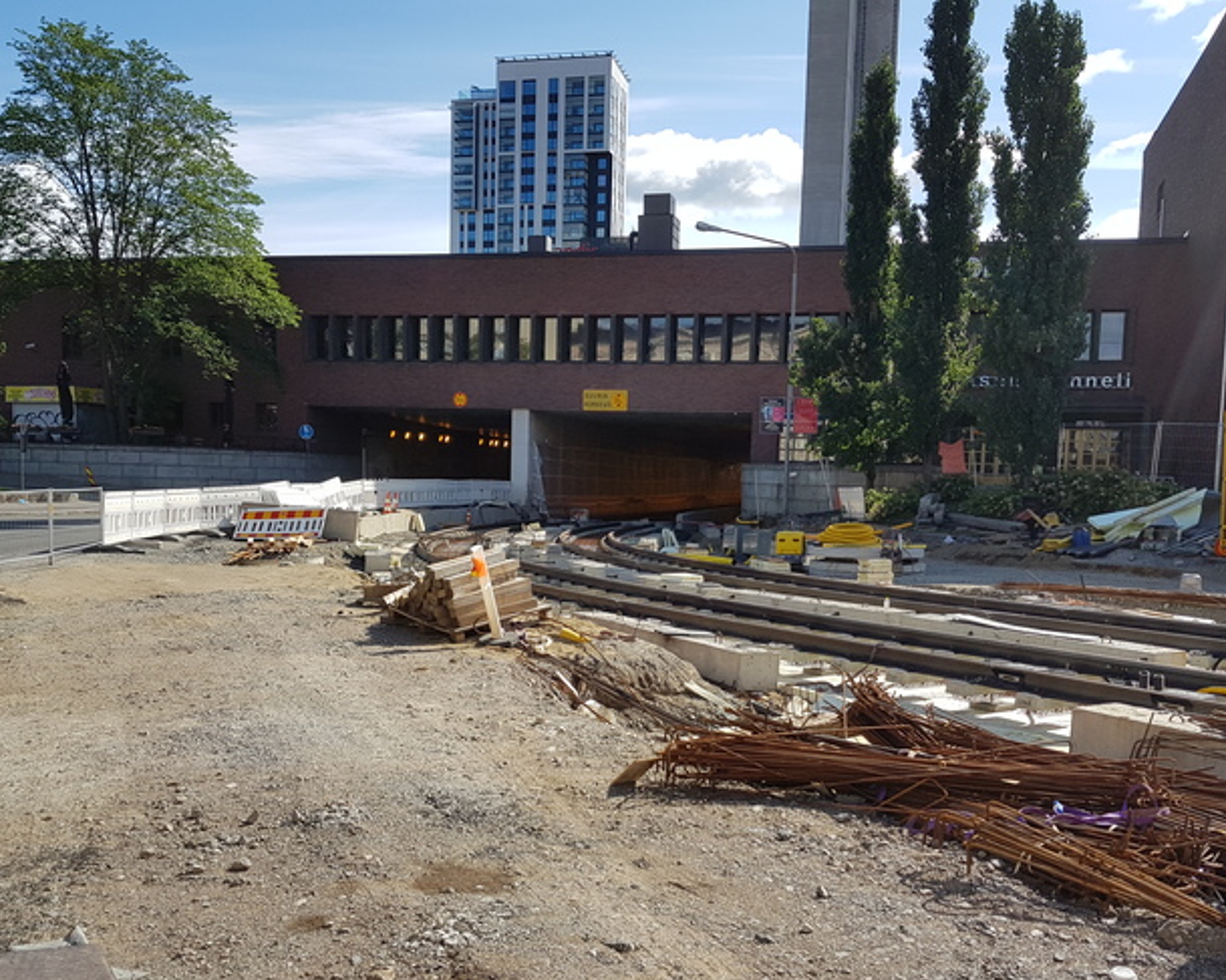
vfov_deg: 44.3
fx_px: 1197
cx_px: 636
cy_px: 586
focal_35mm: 33
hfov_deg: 54.2
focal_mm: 4.2
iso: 40
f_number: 1.7
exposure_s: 1/2120
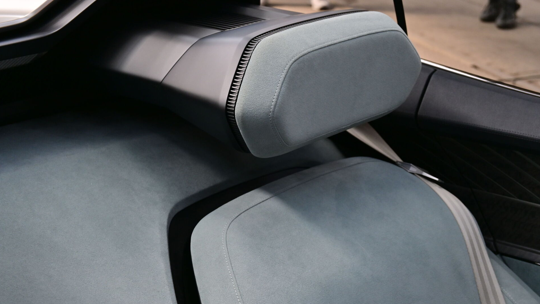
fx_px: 1131
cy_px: 158
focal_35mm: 79
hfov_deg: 26.8
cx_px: 270
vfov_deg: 15.3
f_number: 6.3
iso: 400
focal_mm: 50
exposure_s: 1/80
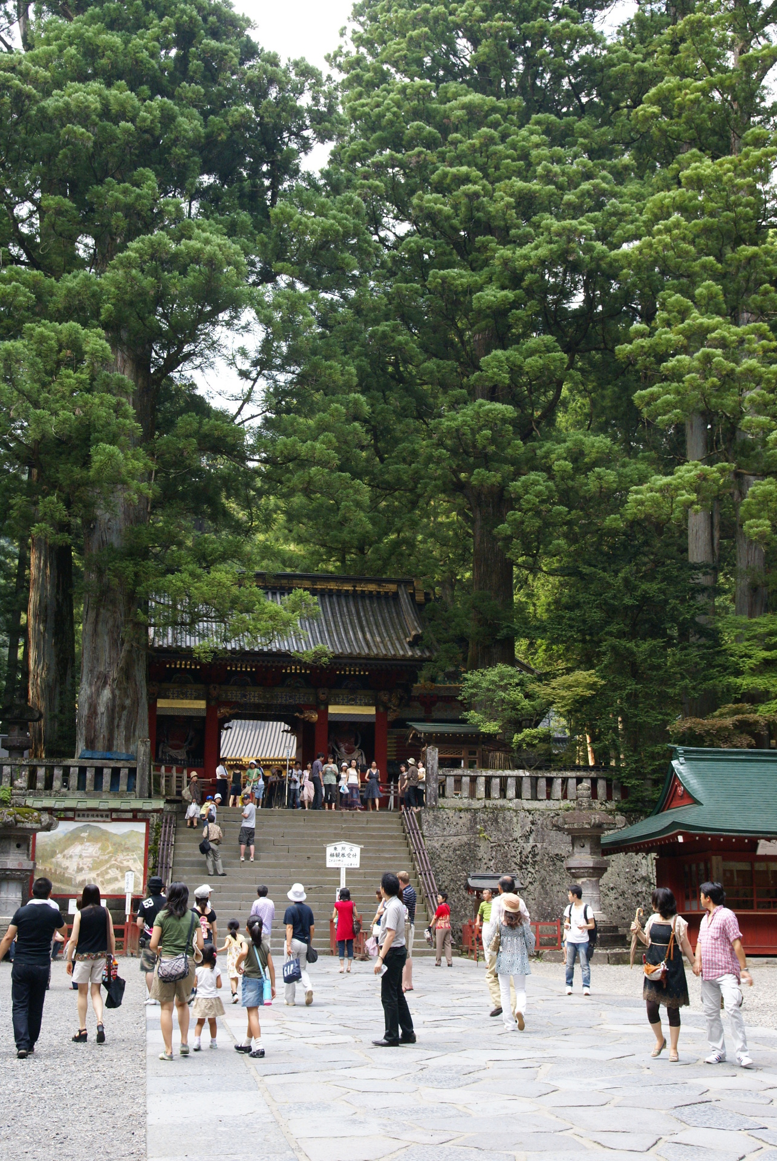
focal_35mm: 39
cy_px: 580
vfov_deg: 49.5
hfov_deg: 34.3
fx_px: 1259
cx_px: 388
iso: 320
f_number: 5.6
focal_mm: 26
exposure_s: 1/50
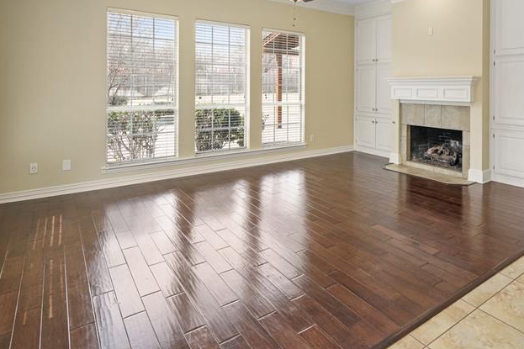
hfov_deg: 74.6
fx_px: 335
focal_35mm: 23
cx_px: 333
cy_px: 86
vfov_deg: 52.6
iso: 640
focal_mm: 14
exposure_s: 1/20
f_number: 9
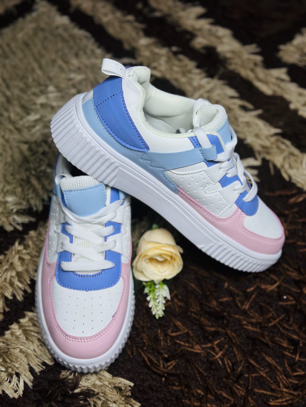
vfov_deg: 39.7
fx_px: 566
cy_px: 204
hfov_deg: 30.3
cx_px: 153
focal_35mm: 48
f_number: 1.78
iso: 80
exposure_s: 1/672
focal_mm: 6.86
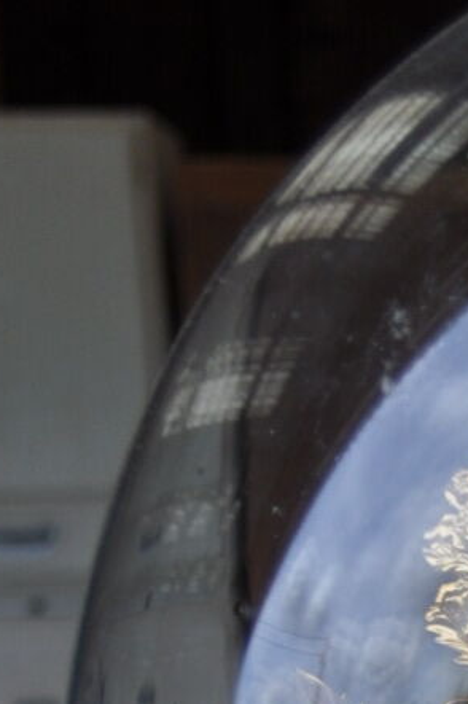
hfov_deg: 8.2
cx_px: 933
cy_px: 1414
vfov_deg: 11.5
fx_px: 3125
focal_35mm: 160
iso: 220
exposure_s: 1/500
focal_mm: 22
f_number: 3.8
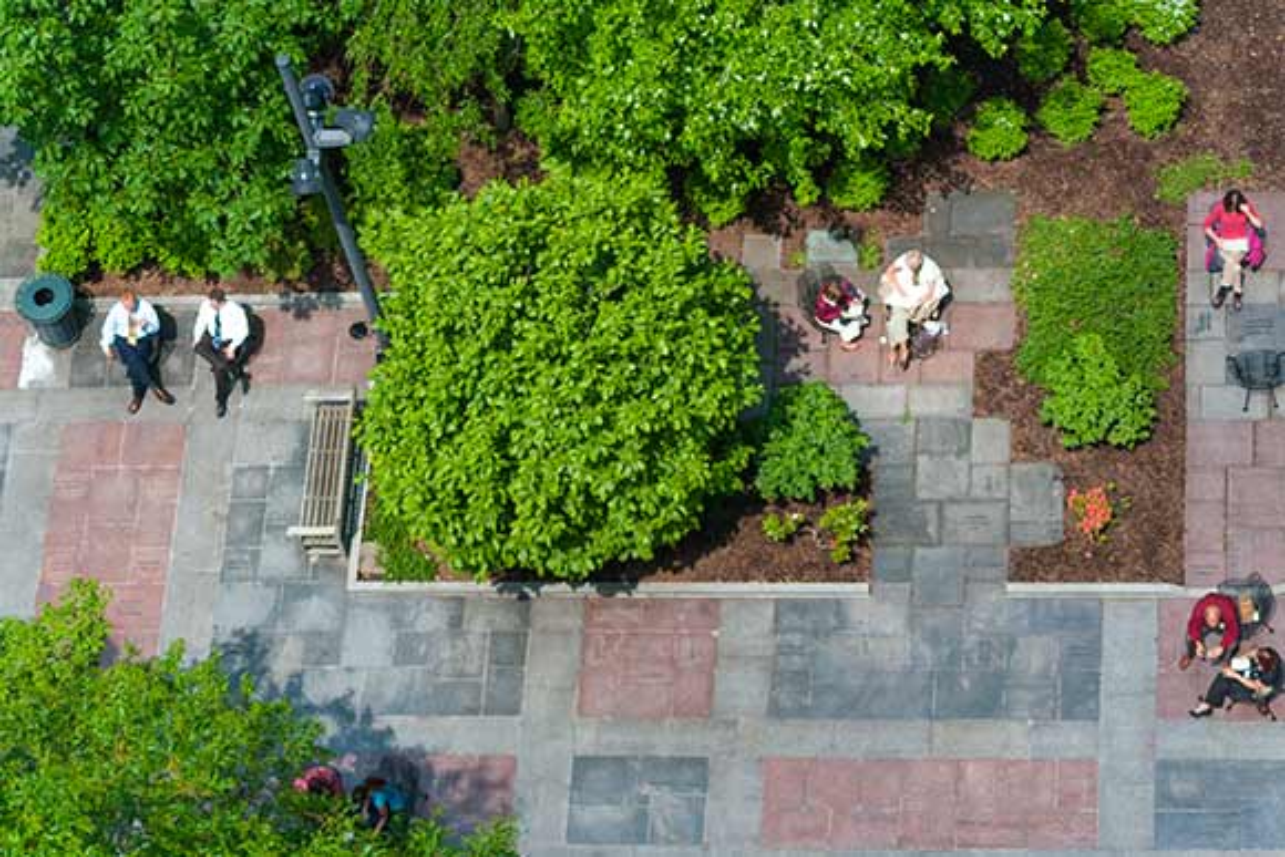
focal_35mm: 105
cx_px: 642
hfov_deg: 19.5
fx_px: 3749
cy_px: 428
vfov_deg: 13.0
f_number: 5.6
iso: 400
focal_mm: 70
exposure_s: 1/500
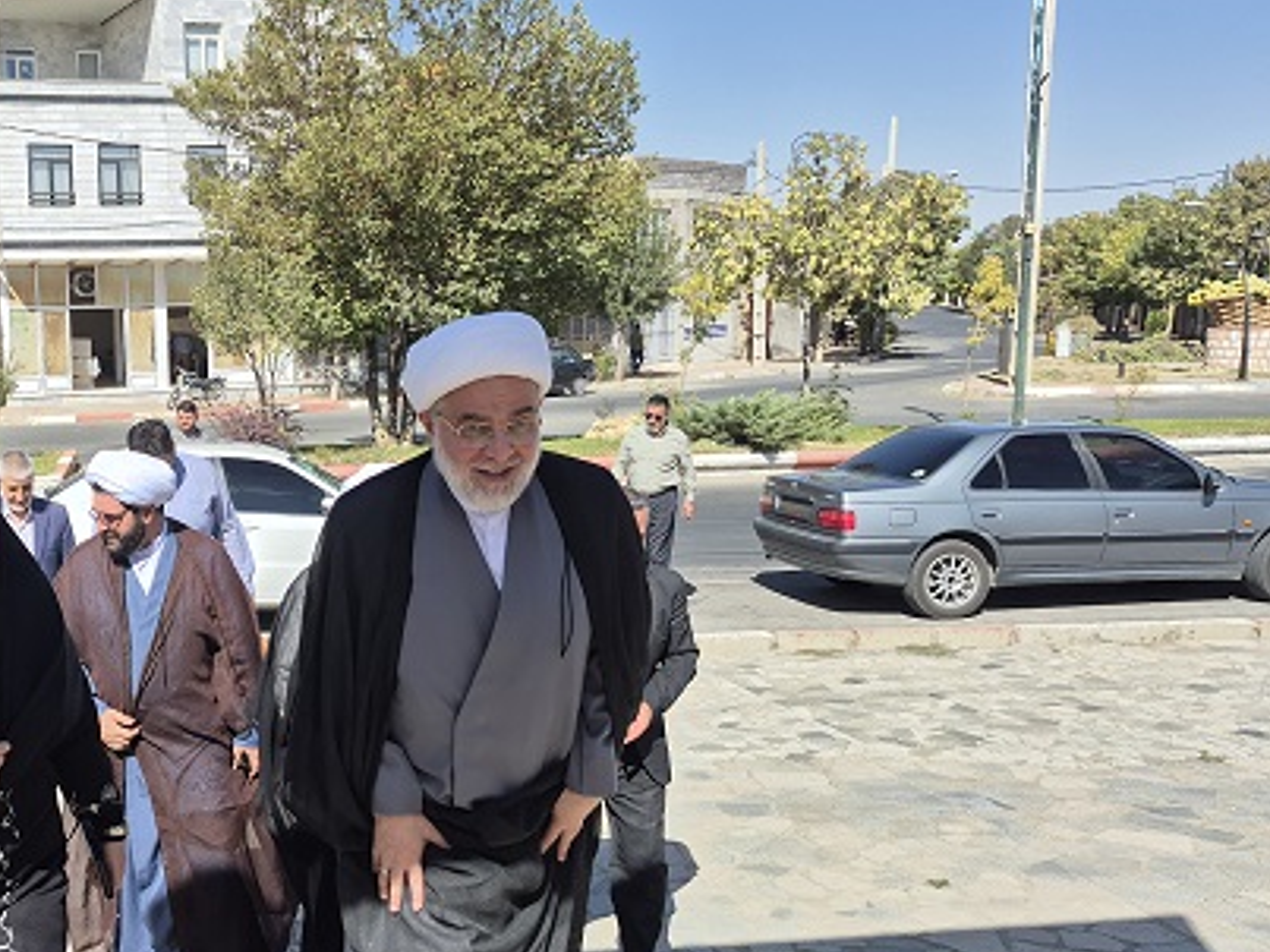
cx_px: 186
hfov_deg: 43.7
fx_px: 1467
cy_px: 585
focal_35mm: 40
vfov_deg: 35.8
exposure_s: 1/1364
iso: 25
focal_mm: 5.4
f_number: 1.8
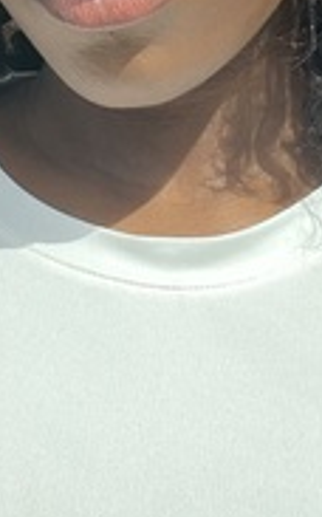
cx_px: 47
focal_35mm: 87
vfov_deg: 22.3
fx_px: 1224
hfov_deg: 14.9
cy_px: -71
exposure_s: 1/161
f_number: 2.2
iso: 25
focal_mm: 2.71
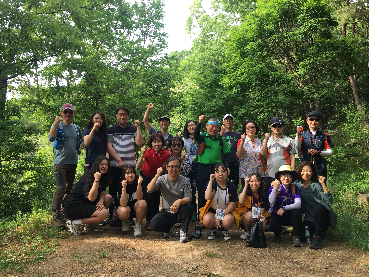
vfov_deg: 48.2
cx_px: 184
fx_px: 309
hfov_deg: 61.7
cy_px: 138
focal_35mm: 29
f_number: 2.2
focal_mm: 4.15
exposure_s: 1/174
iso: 25
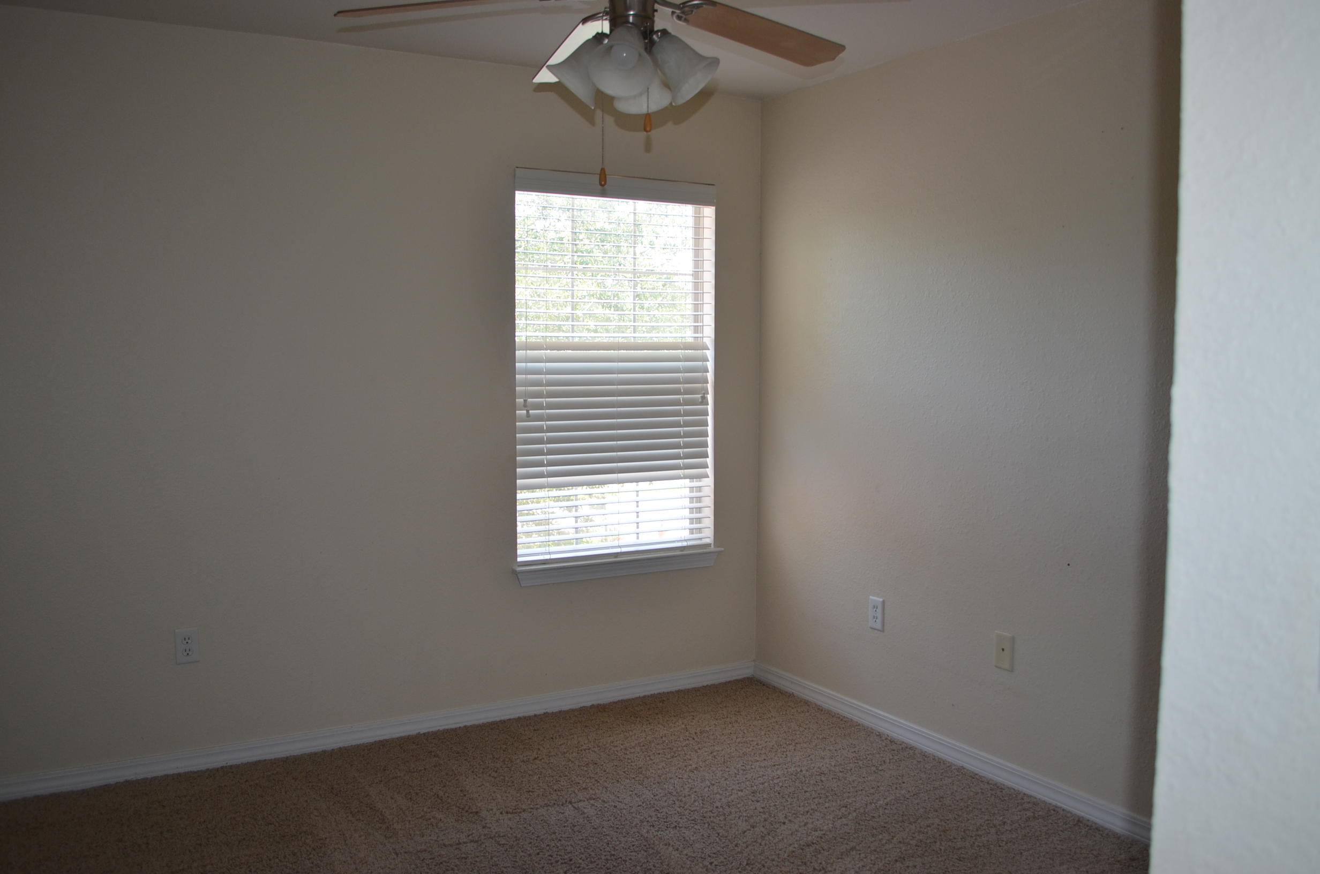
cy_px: 437
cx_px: 660
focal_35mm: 30
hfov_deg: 62.0
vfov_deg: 43.4
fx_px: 1098
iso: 280
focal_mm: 20
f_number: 3.8
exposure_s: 1/125
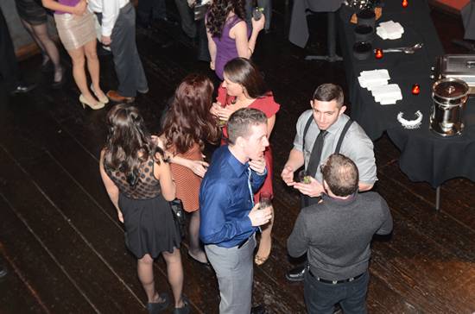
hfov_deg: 36.9
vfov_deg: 24.9
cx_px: 238
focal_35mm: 54
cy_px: 157
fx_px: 711
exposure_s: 1/40
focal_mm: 36
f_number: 4
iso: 1250
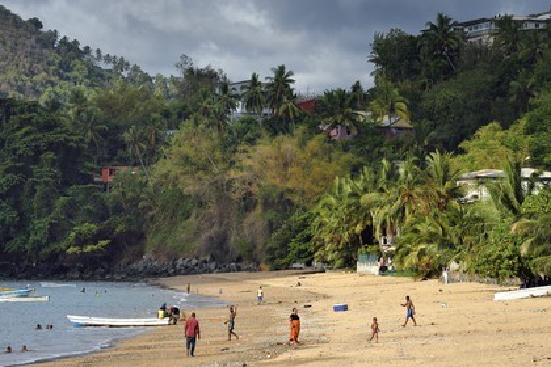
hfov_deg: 10.3
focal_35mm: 200
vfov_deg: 6.9
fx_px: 3061
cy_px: 184
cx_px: 276
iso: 200
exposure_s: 1/320
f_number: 10
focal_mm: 200
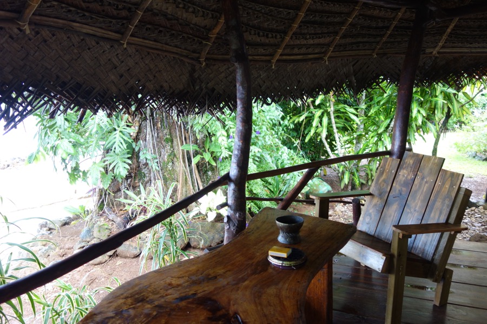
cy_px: 162
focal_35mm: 28
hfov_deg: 65.5
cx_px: 244
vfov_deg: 46.4
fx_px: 379
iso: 125
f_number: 1.8
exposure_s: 1/50
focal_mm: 10.4
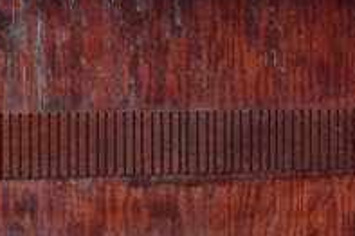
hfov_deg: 4.2
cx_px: 151
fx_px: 4798
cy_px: 513
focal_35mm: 487
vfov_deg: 2.8
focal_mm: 50
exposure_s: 1/125
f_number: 5.6
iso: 100
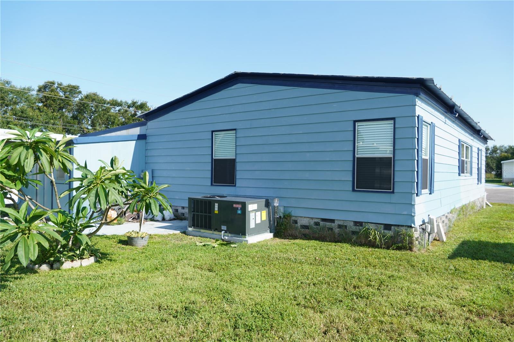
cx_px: 257
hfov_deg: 67.4
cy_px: 171
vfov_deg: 47.9
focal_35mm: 27
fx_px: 385
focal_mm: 18
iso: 100
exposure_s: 1/250
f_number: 5.6
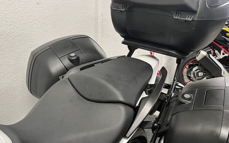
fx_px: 206
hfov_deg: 57.7
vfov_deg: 37.9
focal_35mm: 33
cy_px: 95
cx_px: 92
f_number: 1.6
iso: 125
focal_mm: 5.1
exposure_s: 1/50
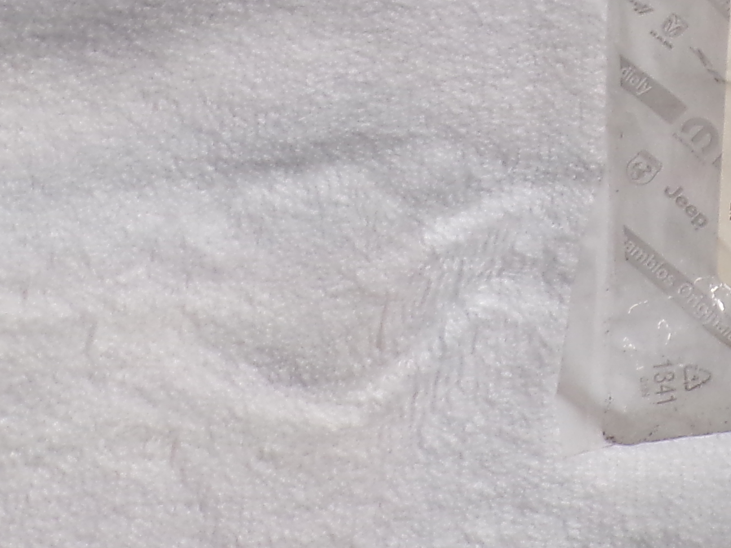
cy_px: 305
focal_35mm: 96
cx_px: 991
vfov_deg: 15.4
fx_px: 2027
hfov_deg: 18.7
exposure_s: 1/34
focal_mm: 4.3
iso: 150
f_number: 3
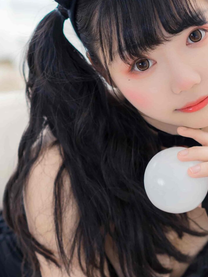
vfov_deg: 13.9
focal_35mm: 142
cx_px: 148
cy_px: 173
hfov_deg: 10.4
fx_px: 1137
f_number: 2.2
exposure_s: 1/160
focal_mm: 55
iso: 100
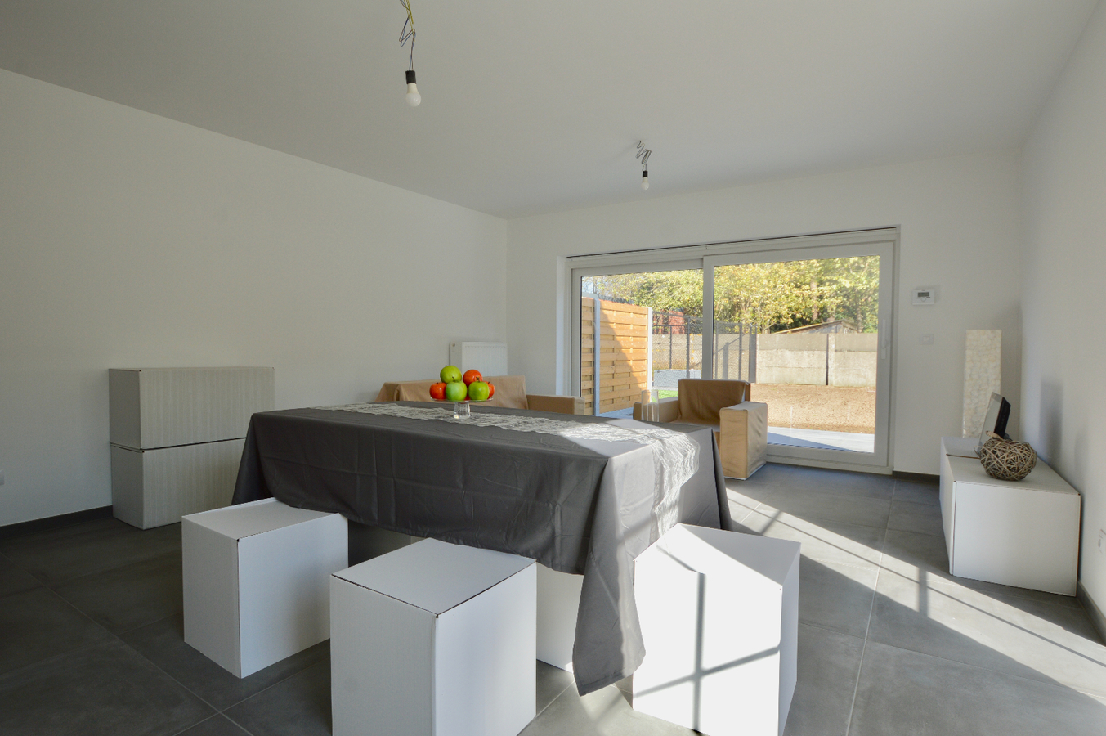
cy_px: 368
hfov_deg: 90.0
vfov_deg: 67.3
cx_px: 553
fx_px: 553
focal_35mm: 18
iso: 100
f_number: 9
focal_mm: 12
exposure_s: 1/40
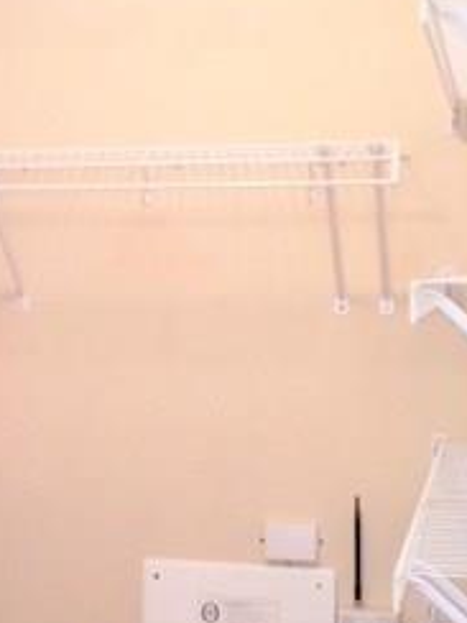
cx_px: 64
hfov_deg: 19.1
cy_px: 498
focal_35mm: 76
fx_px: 1367
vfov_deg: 25.2
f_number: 2.2
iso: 100
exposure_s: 1/30
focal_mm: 4.15
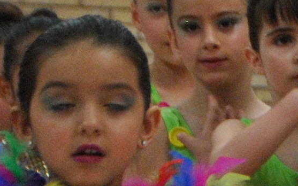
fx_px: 5360
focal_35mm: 660
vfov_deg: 2.0
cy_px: 257
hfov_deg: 3.1
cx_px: 792
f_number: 5
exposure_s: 1/250
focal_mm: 62
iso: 800
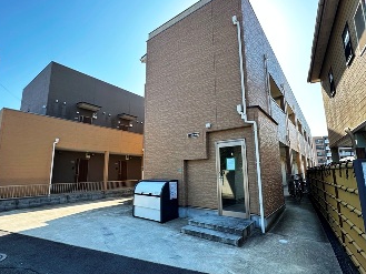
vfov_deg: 74.8
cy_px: 140
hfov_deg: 91.0
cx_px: 179
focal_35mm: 17
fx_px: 180
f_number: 2.2
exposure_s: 1/394
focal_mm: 2.22
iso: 40
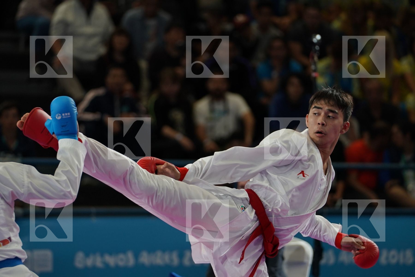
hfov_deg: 8.0
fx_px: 2951
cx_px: 208
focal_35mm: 256
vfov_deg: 5.4
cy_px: 138
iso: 800
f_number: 2.8
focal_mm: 171
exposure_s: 1/1000
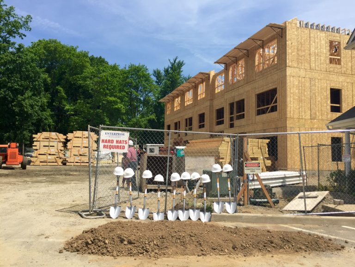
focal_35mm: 29
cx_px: 178
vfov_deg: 48.2
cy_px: 134
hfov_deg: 61.7
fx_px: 297
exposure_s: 1/1721
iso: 32
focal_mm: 4.15
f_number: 2.2
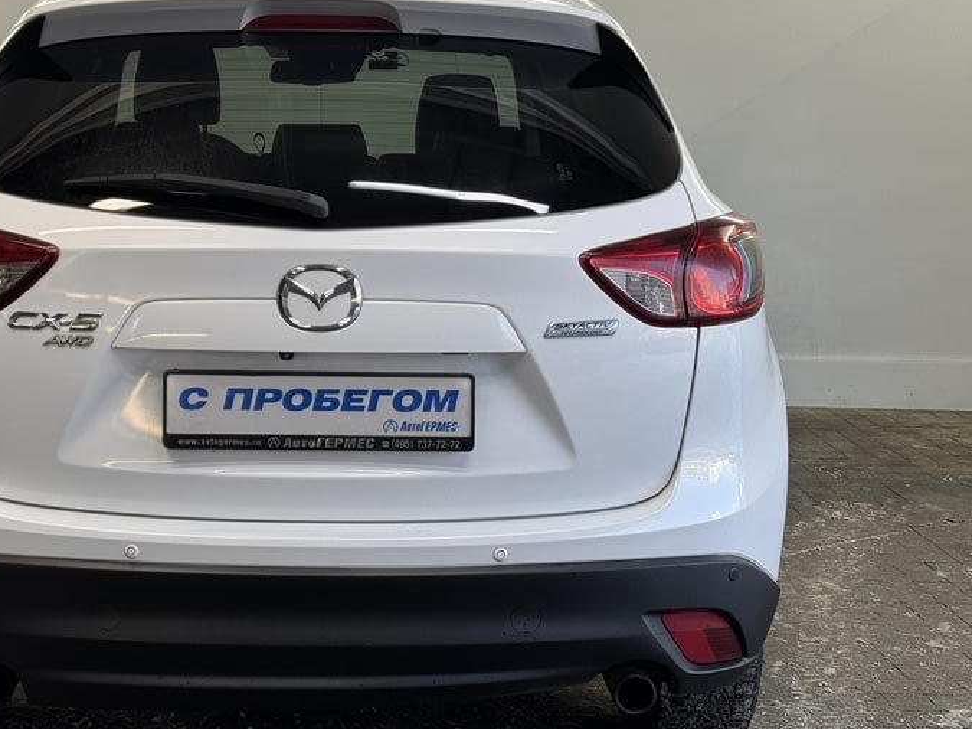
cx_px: 331
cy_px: 329
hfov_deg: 30.1
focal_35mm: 64
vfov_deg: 22.9
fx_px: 1797
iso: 50
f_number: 1.78
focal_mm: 6.76
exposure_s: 1/182
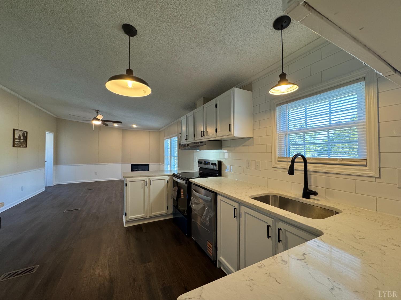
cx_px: 200
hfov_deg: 102.1
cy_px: 150
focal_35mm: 14
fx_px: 162
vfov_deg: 85.7
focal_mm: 2.22
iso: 200
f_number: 2.2
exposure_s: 1/120
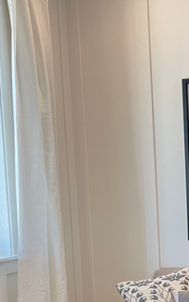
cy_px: 259
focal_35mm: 87
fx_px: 716
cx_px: 231
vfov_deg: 23.3
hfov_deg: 14.5
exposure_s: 1/63
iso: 64
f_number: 1.5
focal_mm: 5.7
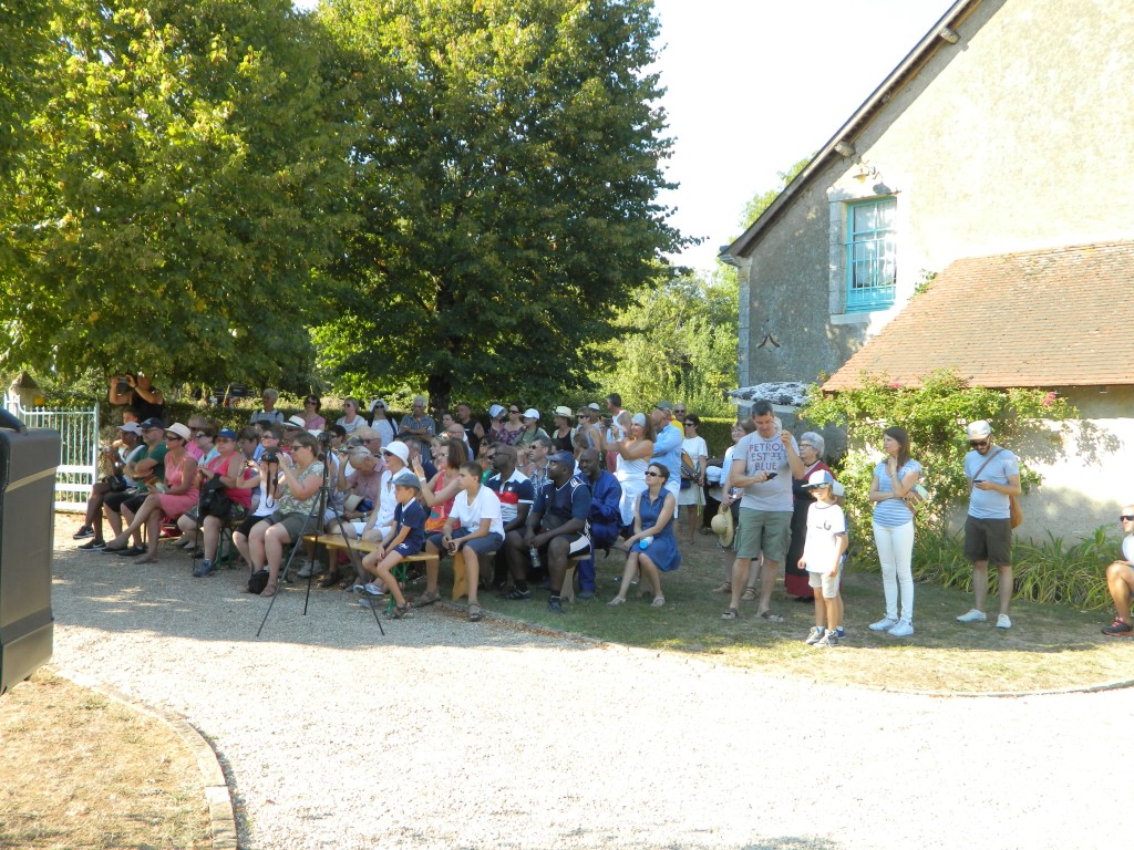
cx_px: 567
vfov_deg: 40.7
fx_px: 1147
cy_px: 425
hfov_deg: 52.6
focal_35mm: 35
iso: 80
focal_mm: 6.2
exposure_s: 1/160
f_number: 3.3
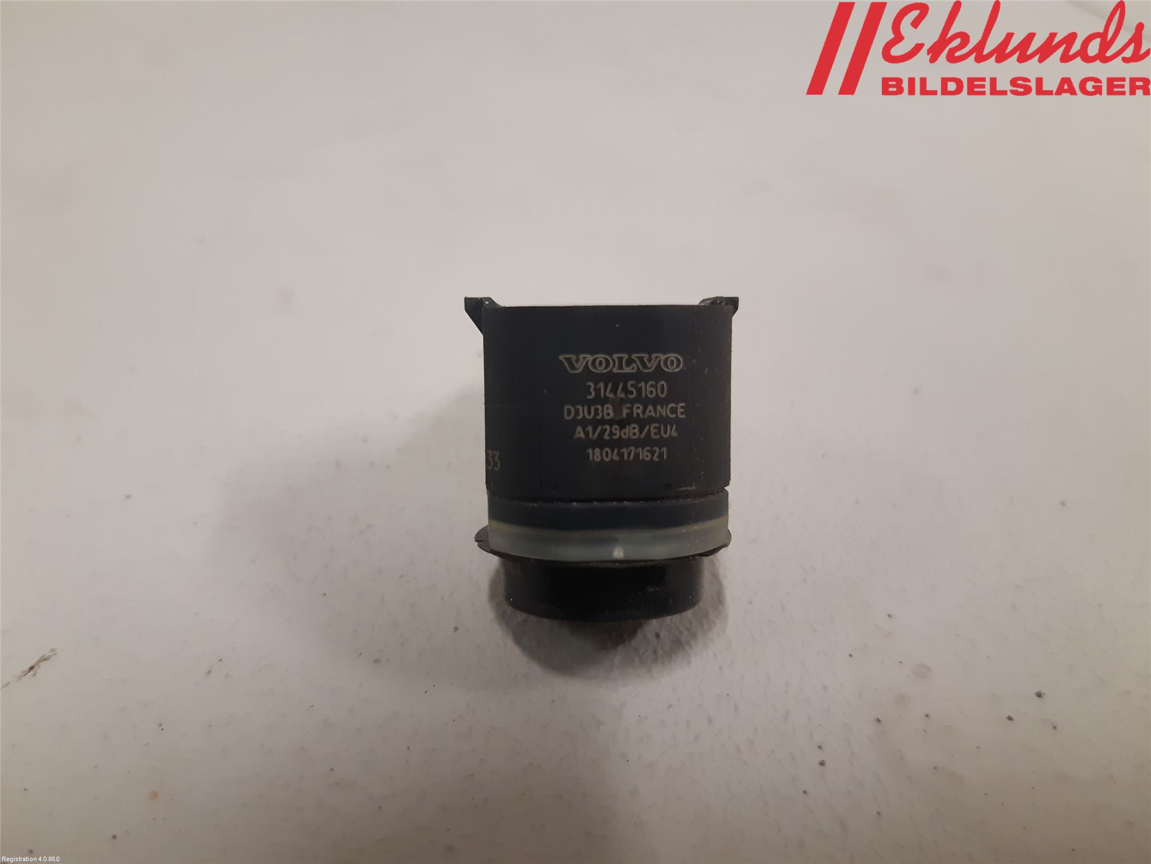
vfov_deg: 53.1
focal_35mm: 26
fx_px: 865
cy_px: 432
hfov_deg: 67.3
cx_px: 576
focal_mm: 3.93
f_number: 1.7
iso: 200
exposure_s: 1/50
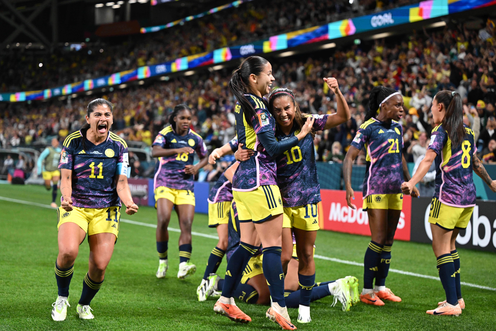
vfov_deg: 17.7
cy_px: 166
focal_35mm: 77
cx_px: 248
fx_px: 1061
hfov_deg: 26.3
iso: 4500
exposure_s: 1/2500
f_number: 2.8
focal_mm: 77
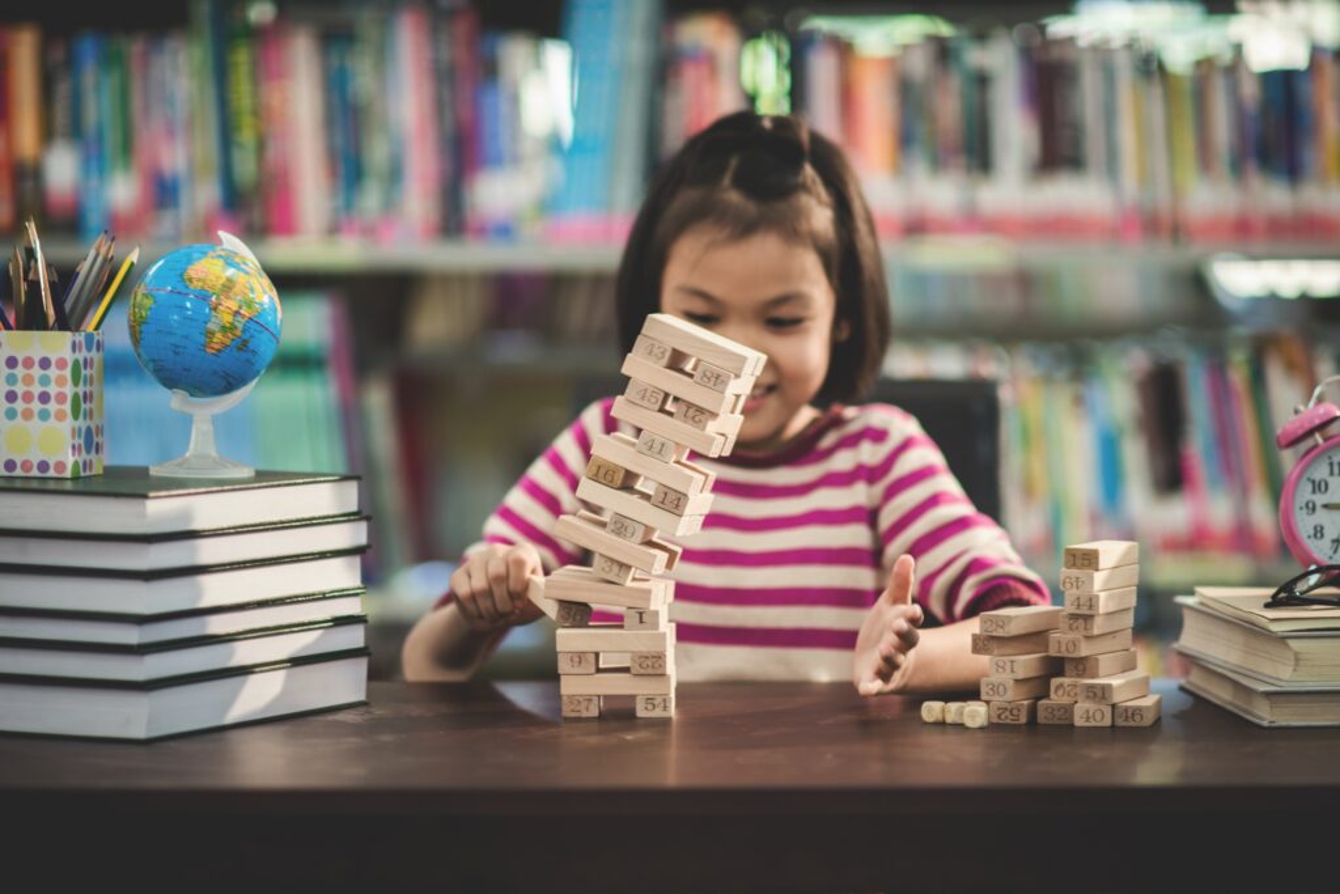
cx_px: 670
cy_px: 447
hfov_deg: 15.2
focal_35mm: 135
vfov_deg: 10.2
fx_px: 5025
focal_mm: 135
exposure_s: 1/125
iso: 320
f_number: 2
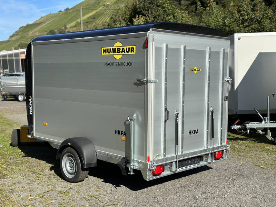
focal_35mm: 48
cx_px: 138
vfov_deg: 30.3
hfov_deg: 39.7
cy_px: 104
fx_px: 383
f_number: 1.78
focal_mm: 6.86
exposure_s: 1/5000
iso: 100
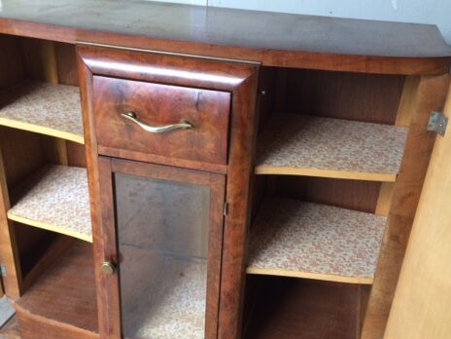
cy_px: 218
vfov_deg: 35.7
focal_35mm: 40
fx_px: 521
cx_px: 218
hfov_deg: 46.8
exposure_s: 1/33
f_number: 2.2
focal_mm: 4.15
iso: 80
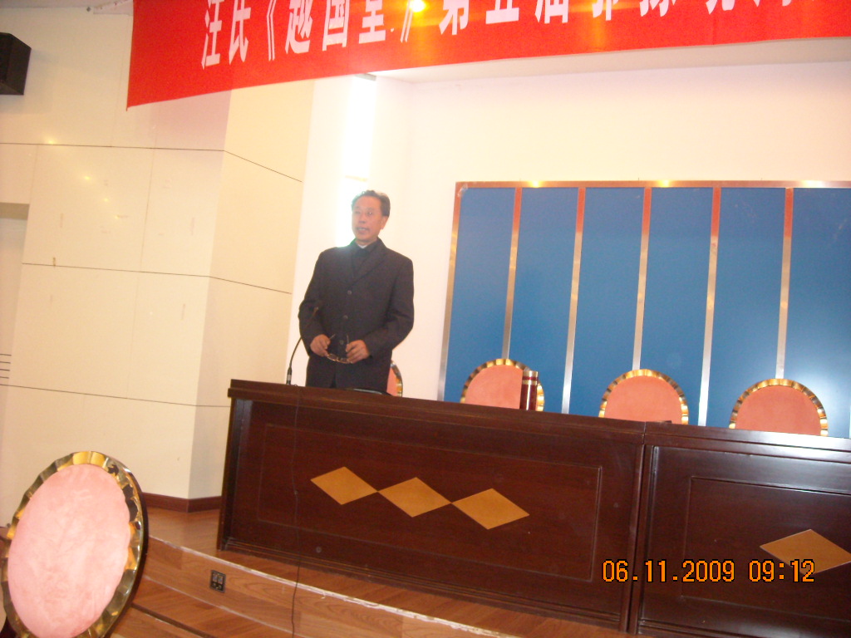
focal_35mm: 35
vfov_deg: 40.7
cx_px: 426
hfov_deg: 52.6
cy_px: 319
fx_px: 860
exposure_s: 1/27
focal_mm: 5.7
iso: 400
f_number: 2.8
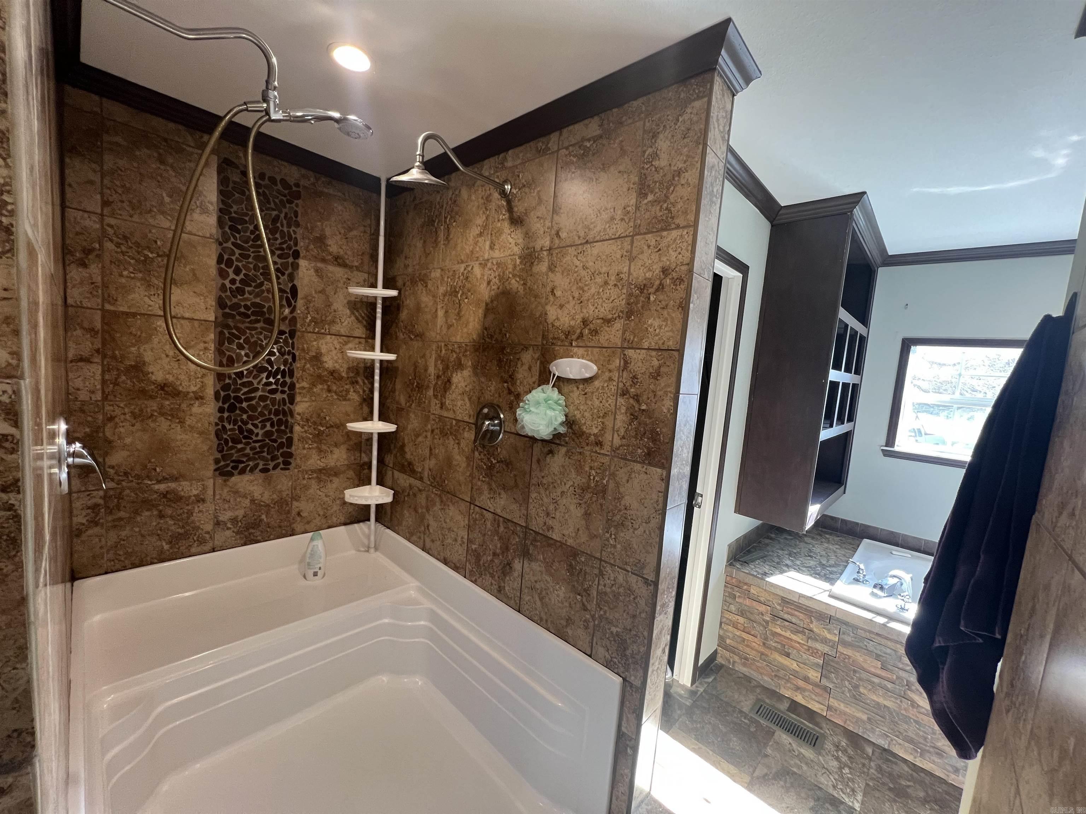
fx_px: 408
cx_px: 543
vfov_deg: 89.9
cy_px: 407
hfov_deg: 106.2
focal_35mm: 13
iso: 250
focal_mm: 1.57
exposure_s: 1/60
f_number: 1.8
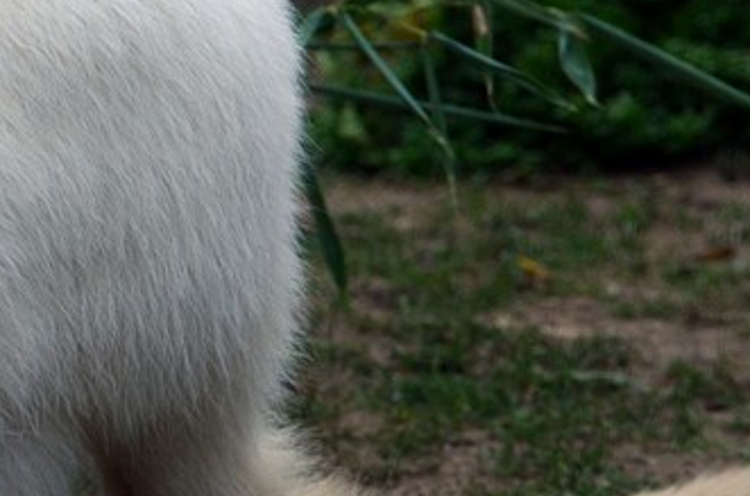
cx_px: -308
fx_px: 18820
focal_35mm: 906
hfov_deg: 2.3
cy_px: 319
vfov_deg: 1.5
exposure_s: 1/250
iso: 400
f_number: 6.3
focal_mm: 195
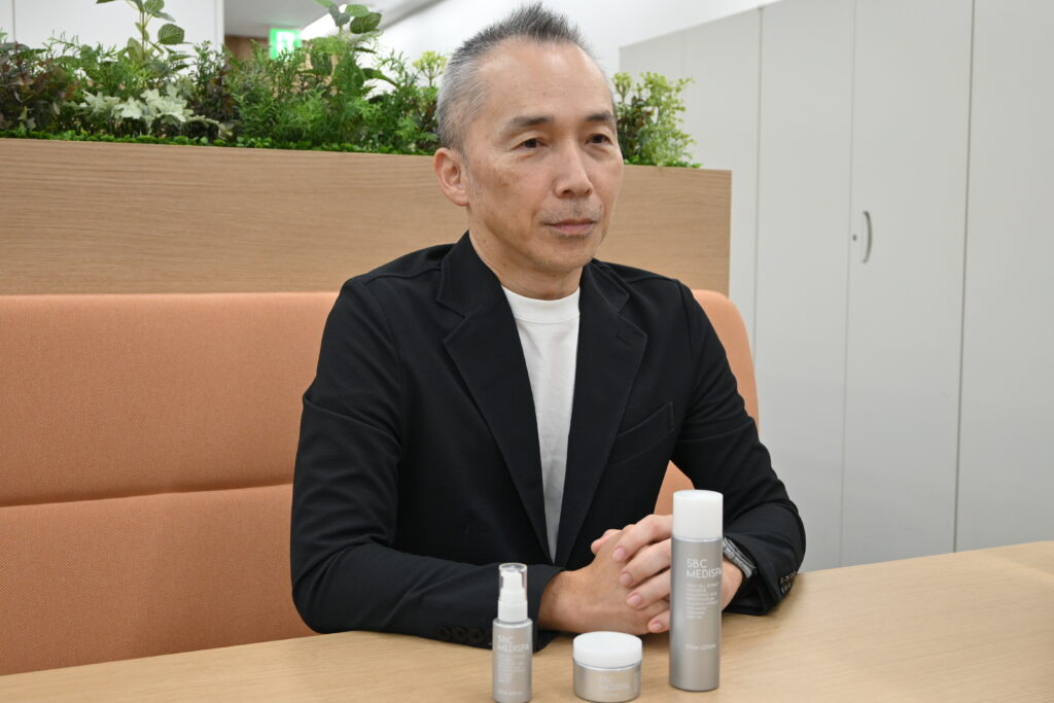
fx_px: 1208
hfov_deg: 47.1
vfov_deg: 32.5
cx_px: 527
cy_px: 352
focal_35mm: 41
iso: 900
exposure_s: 1/125
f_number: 4.5
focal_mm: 27.5
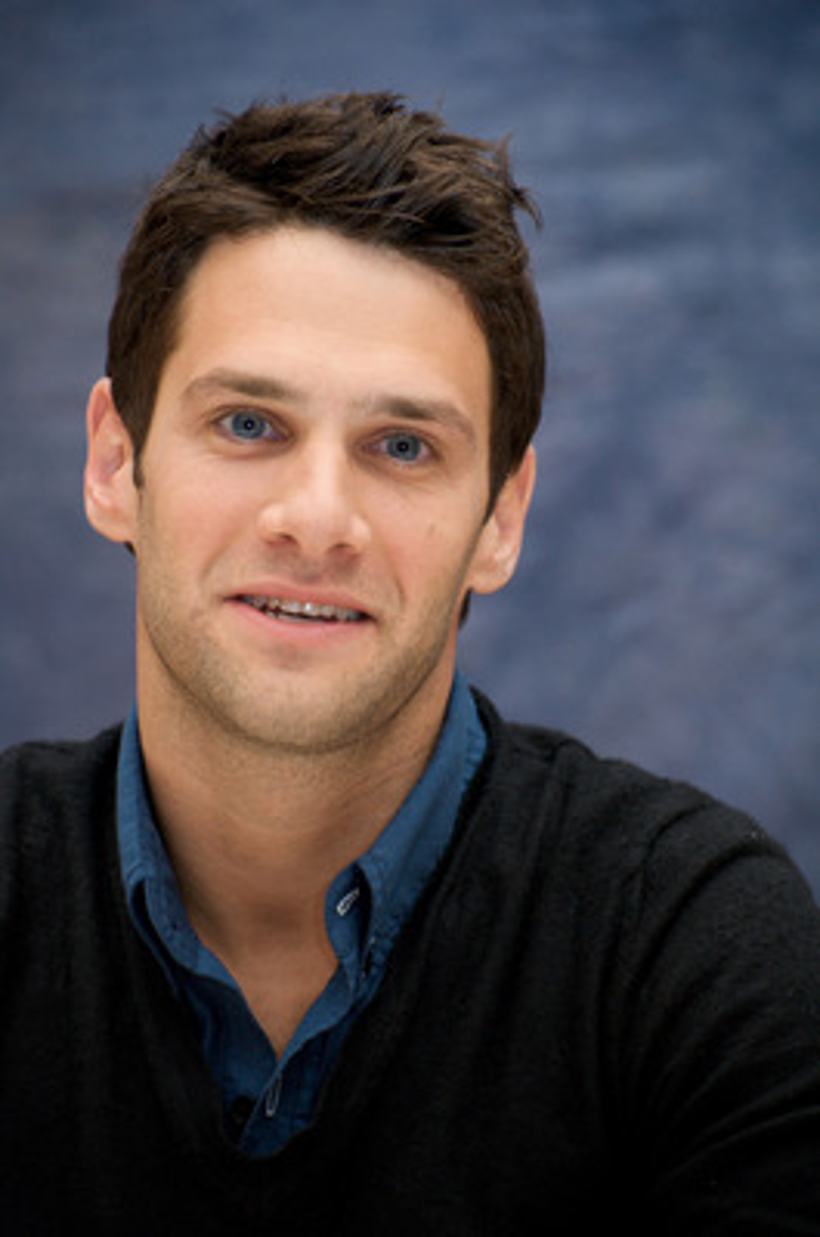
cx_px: 410
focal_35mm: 145
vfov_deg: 14.2
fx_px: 4975
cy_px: 618
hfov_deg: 9.4
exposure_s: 1/60
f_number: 5.6
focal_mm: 145
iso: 1600
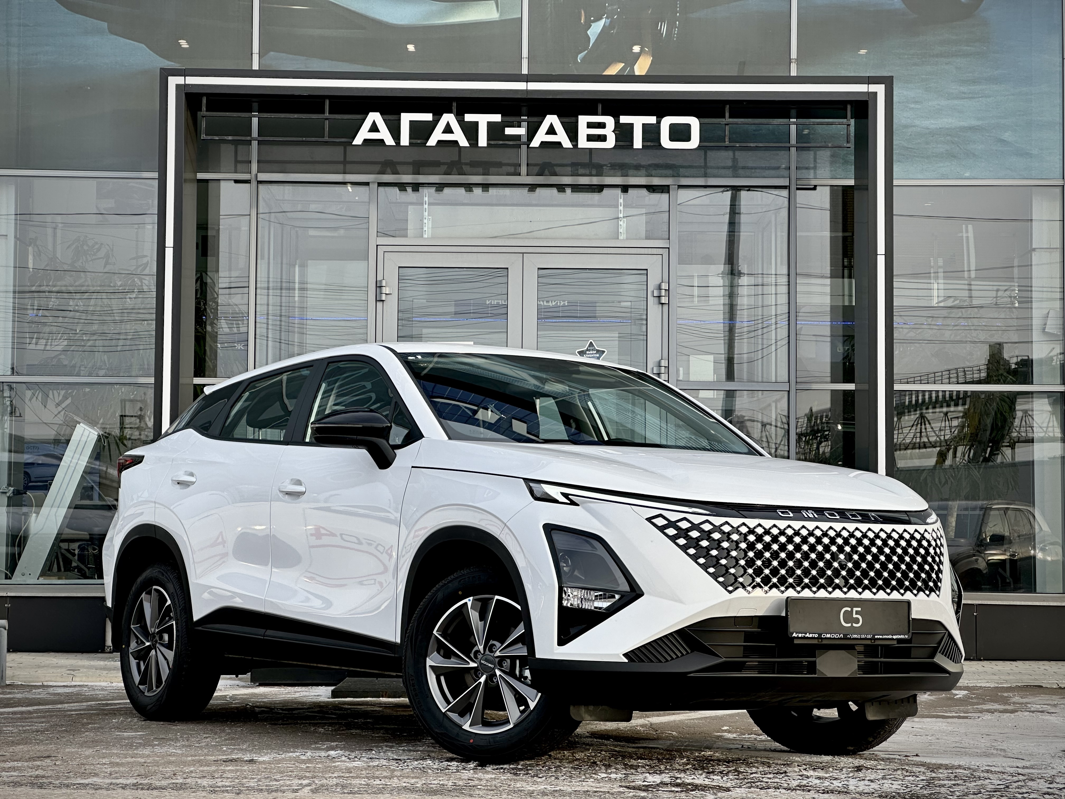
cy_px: 400
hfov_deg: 25.3
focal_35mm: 77
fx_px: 2369
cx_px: 532
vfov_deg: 19.1
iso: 32
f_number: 2.8
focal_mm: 9
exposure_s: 1/184
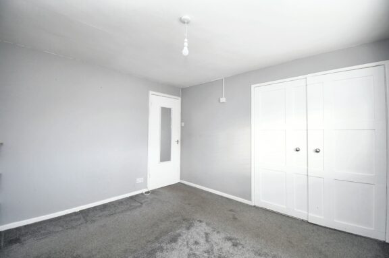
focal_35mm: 15
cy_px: 129
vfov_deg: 77.2
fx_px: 162
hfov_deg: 100.4
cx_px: 194
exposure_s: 1/15
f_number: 4.5
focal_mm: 10
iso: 560
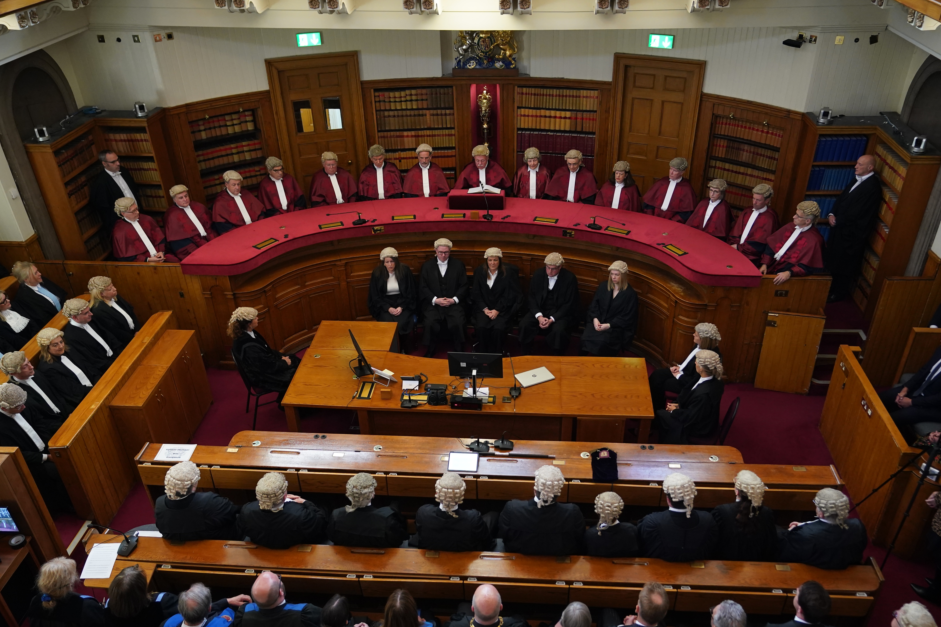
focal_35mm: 29
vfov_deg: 44.8
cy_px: 360
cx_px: 484
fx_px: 758
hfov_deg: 63.7
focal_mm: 24
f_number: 2.8
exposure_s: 1/250
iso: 2500
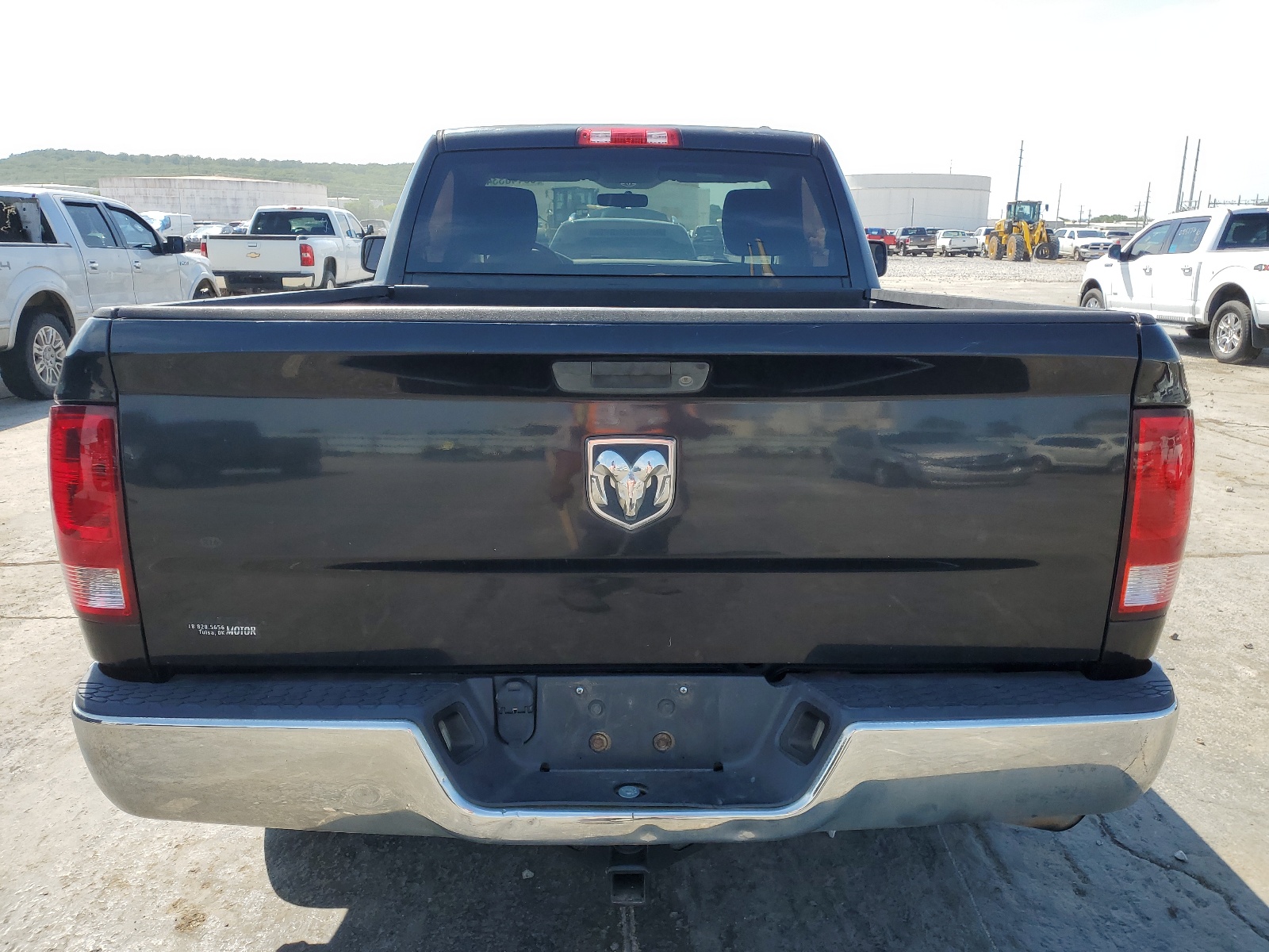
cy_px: 476
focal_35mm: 26
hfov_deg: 67.3
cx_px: 634
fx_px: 953
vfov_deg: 53.1
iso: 50
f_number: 1.5
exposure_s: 1/1667
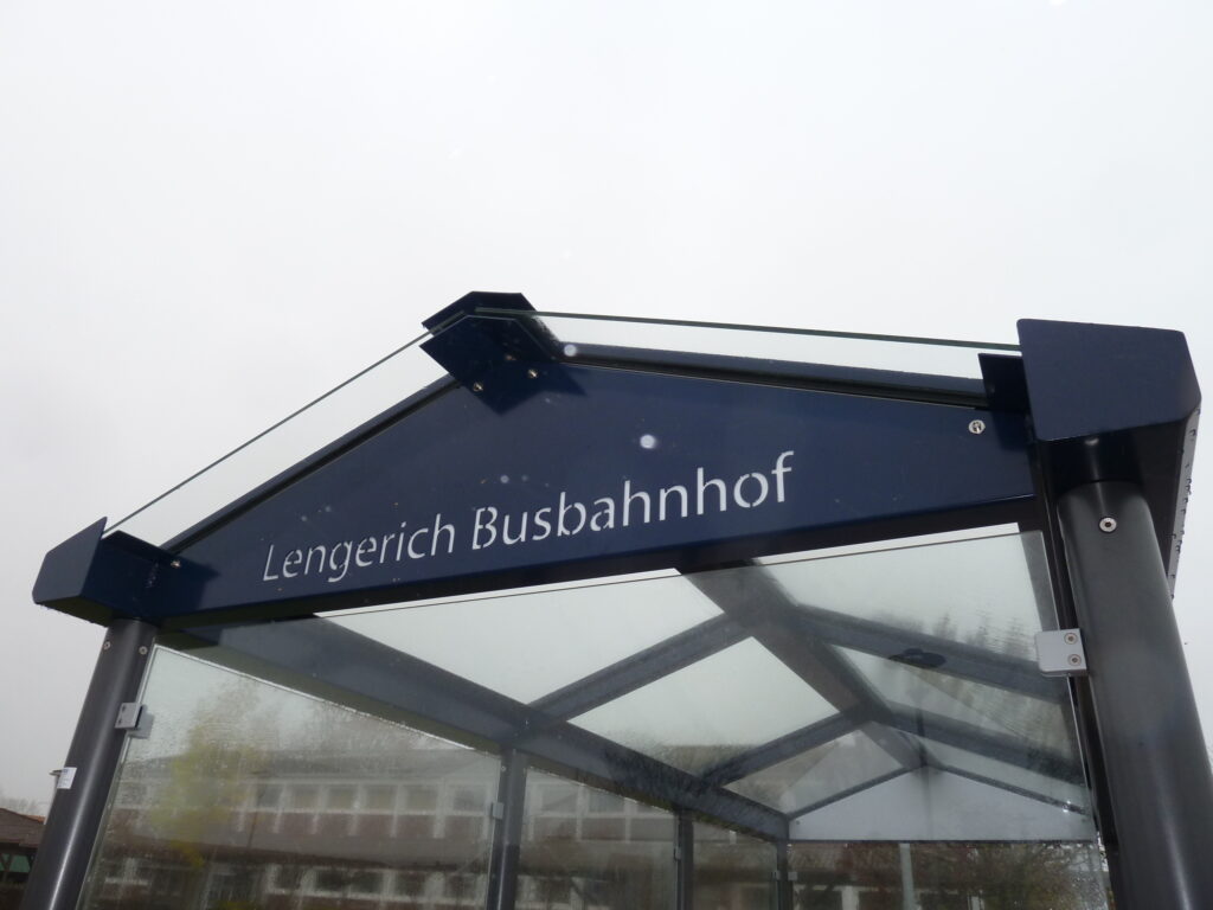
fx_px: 876
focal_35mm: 25
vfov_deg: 54.9
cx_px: 606
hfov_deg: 69.4
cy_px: 455
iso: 100
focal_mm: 4.1
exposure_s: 1/125
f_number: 4
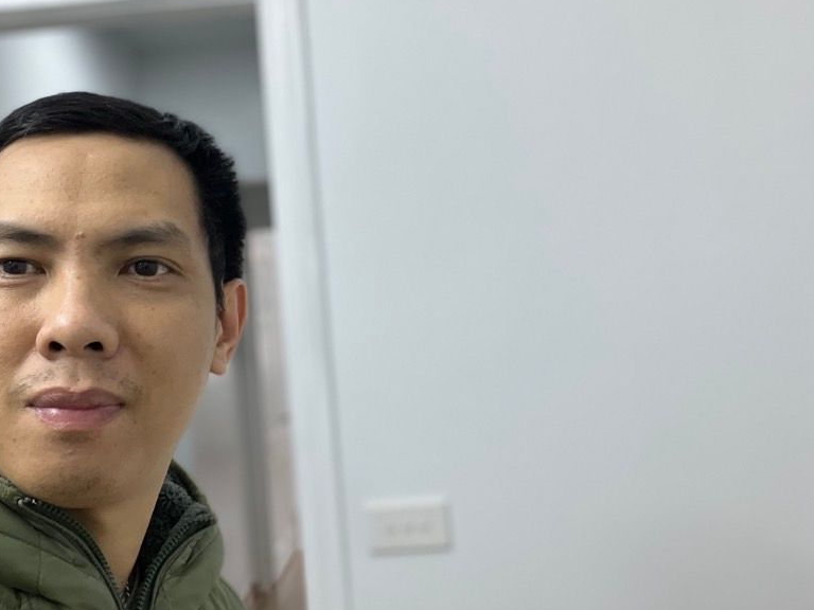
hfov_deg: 46.5
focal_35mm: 40
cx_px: 315
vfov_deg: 35.9
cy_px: 275
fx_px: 941
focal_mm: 2.71
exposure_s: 1/50
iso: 160
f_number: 2.2
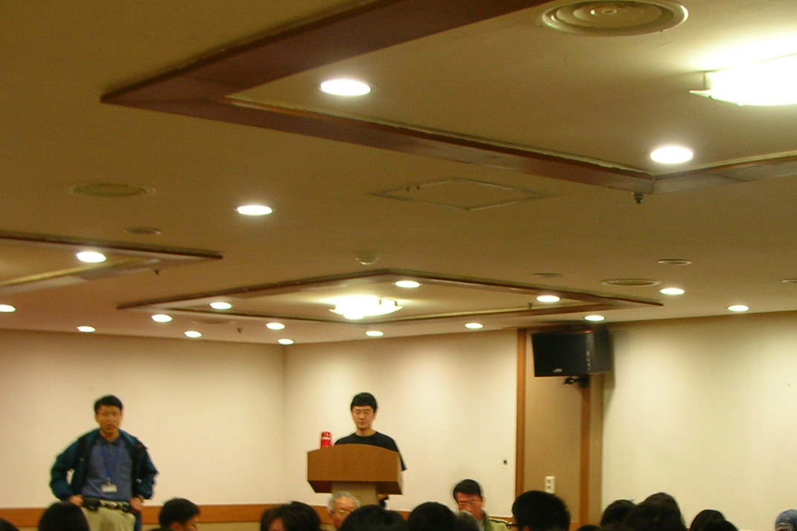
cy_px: 507
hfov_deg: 29.2
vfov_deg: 19.3
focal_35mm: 69
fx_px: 1527
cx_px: 463
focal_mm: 5.8
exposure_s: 1/5.8
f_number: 3
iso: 50
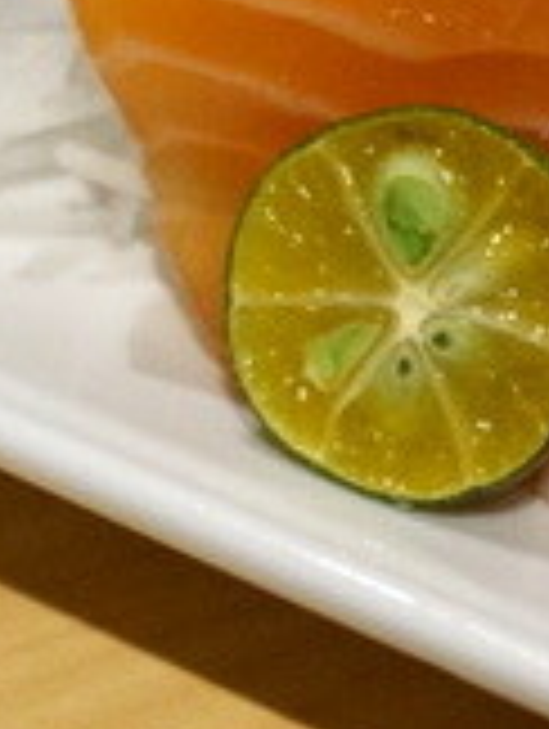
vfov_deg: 11.8
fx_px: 3478
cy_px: -52
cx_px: 522
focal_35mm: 165
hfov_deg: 9.0
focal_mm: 29
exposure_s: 1/60
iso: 3200
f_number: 4.5
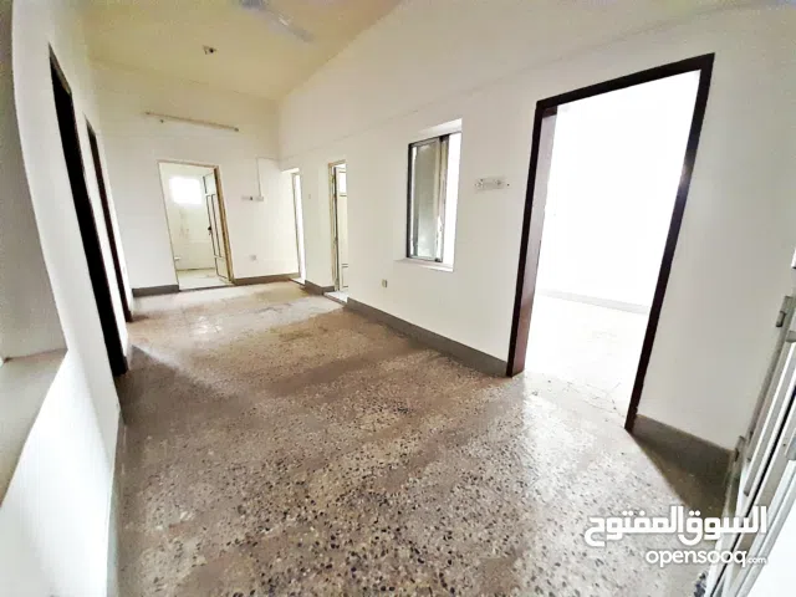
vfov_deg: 89.9
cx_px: 398
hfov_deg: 106.2
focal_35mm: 13
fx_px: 299
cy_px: 298
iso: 500
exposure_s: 1/20
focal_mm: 1.13
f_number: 2.2
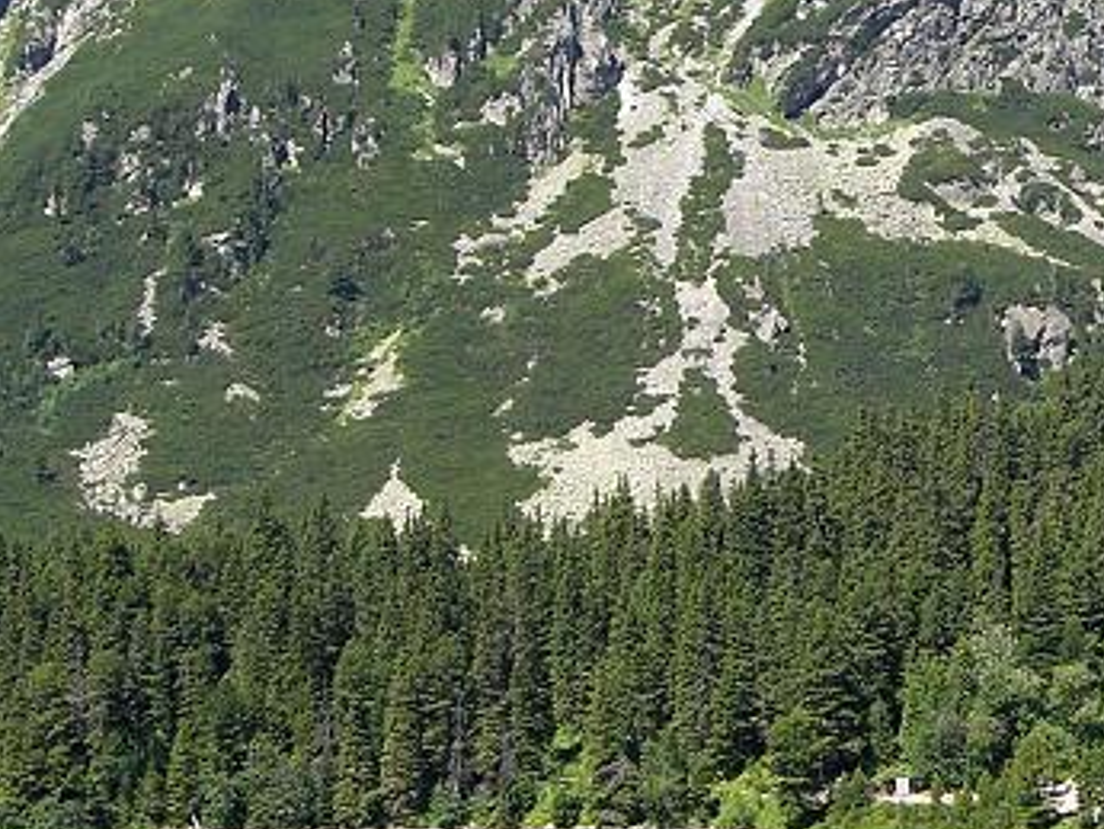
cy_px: 301
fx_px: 2808
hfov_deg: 21.7
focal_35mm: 88
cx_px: 1018
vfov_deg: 16.8
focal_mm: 6.3
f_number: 4.4
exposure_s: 1/250
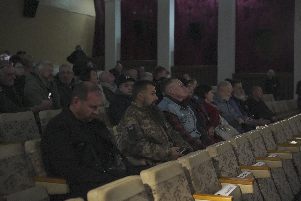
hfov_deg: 40.6
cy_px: 100
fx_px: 407
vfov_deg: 27.7
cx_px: 150
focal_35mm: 49
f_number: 2.8
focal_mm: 48.7
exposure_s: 1/100
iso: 6400
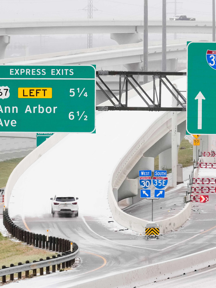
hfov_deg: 3.9
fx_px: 3177
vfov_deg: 5.2
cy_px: 144
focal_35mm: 382
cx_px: 202
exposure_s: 1/200
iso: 640
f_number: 10
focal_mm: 165
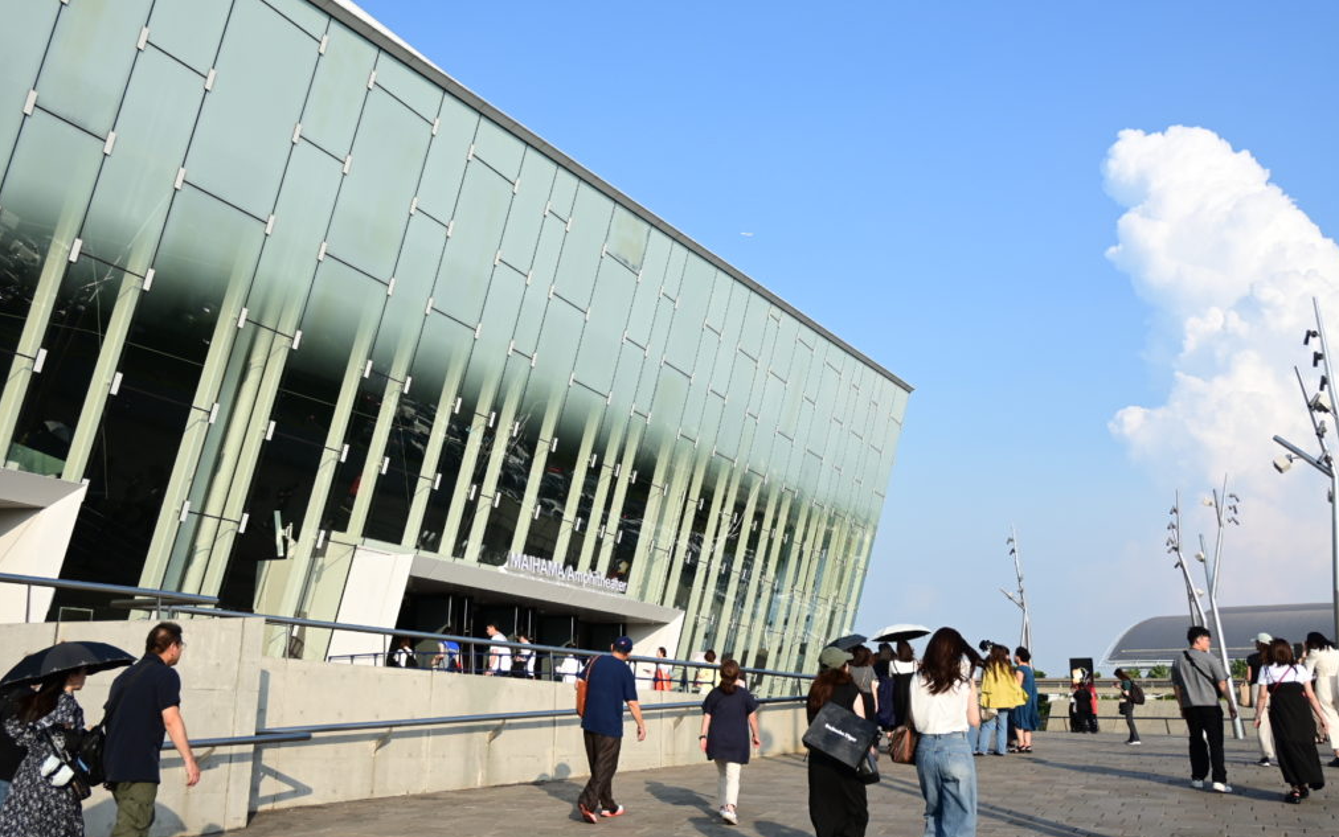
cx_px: 675
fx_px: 1214
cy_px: 399
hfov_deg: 57.8
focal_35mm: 33
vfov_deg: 38.1
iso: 200
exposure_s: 1/1600
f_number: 4
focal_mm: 21.5
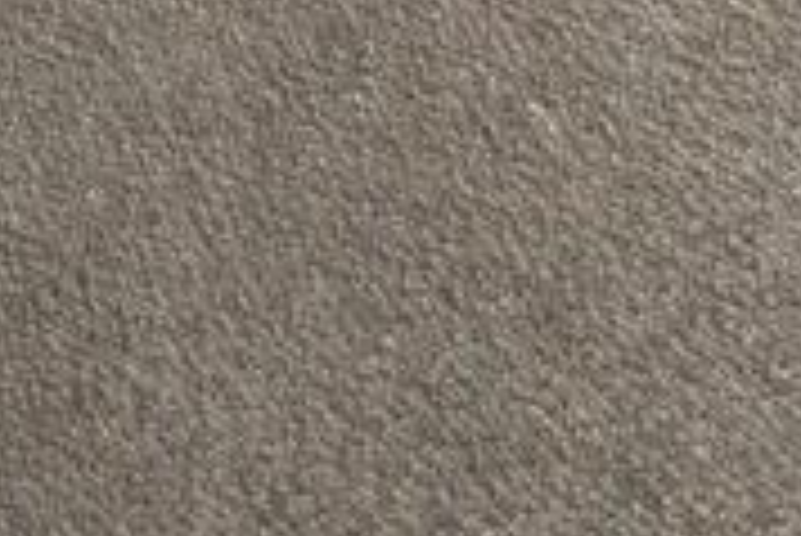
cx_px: -2048
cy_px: -1955
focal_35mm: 242
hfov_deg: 7.1
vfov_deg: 4.9
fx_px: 5389
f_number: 1.6
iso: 200
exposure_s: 1/200
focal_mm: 6.06
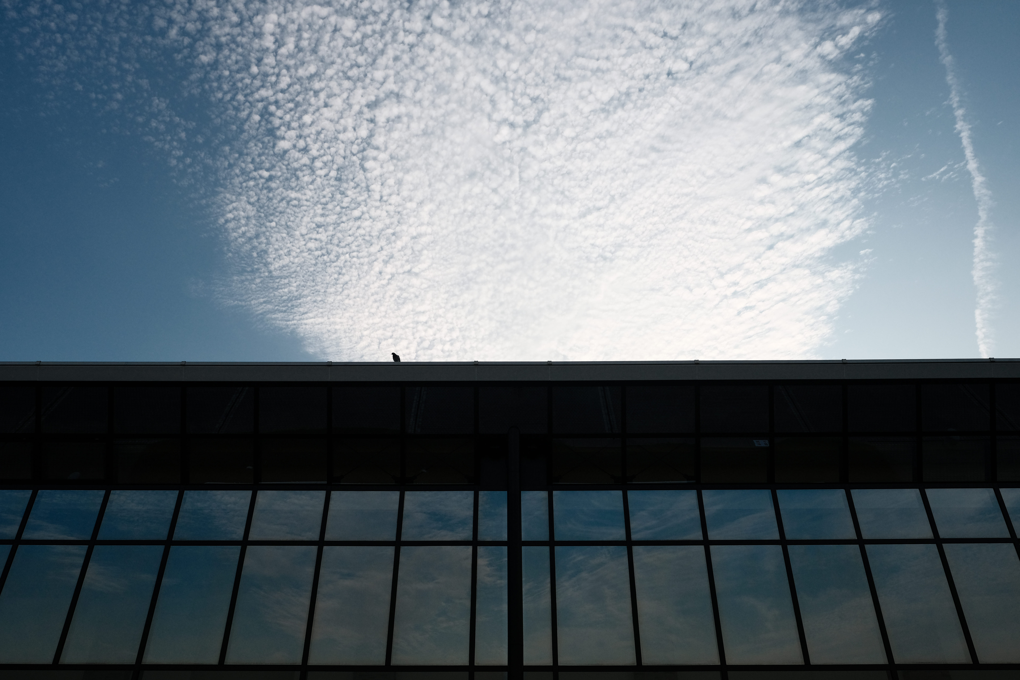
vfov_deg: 53.1
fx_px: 680
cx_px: 510
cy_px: 340
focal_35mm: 24
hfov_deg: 73.7
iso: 500
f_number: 5.6
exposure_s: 1/1900
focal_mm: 16
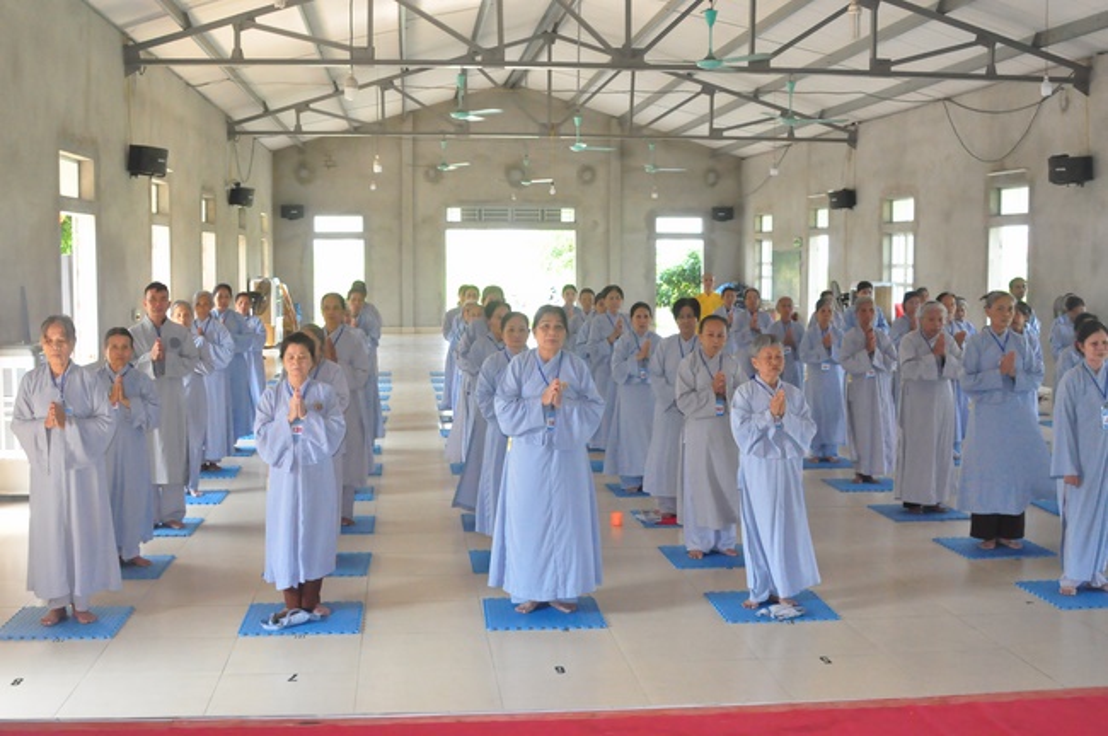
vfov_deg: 31.8
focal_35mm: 42
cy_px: 368
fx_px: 1291
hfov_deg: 46.4
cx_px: 554
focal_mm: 28
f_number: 8
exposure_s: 1/200
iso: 3200
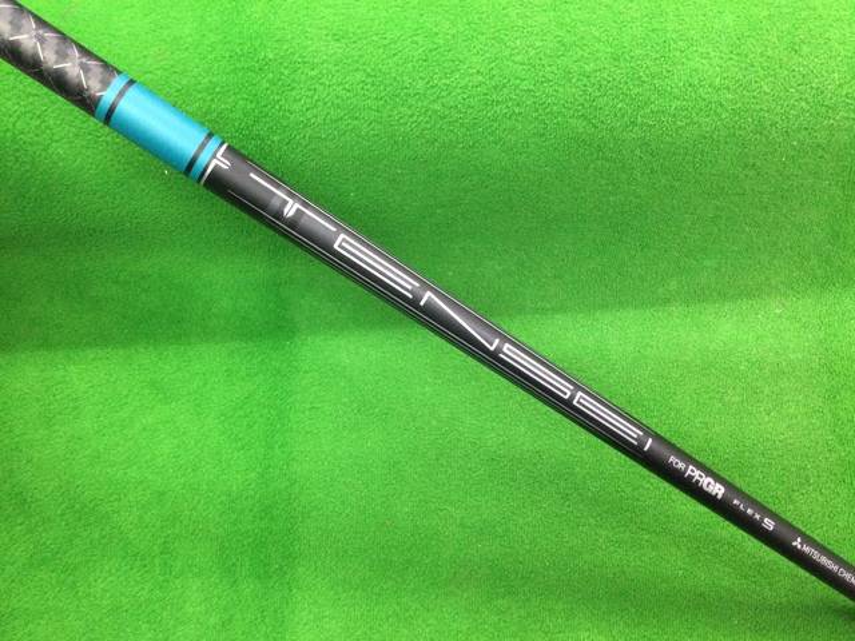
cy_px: 320
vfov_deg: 45.4
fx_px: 766
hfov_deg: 58.4
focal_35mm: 31
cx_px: 428
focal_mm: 3.3
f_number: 2.4
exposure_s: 1/30
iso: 160
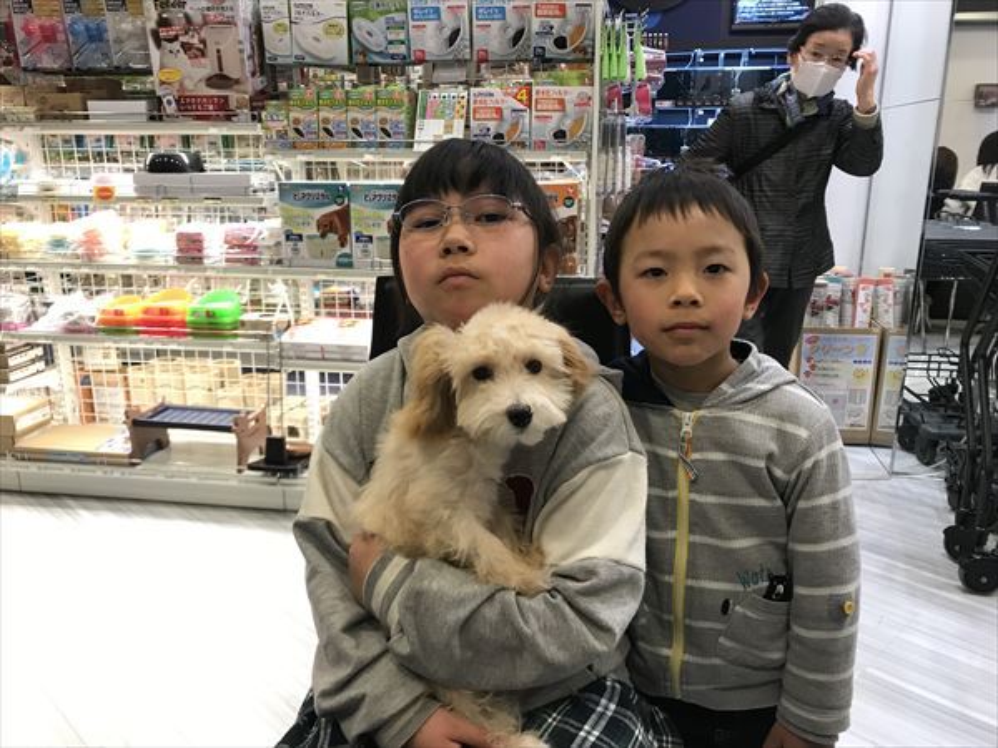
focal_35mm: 28
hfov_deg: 63.4
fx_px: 807
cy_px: 374
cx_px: 499
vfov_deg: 49.7
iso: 40
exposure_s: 1/30
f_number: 1.8
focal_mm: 3.99
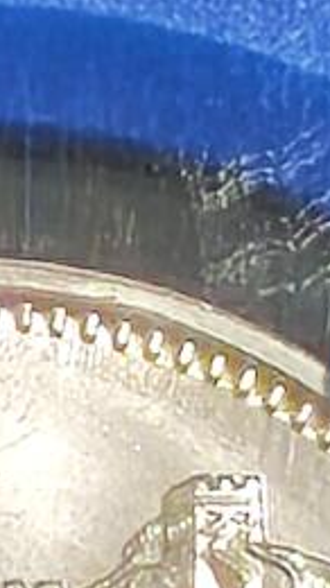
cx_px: -16
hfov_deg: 1.3
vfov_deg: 2.4
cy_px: 353
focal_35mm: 904
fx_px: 14081
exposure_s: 1/775
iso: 50
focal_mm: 4.94
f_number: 1.5
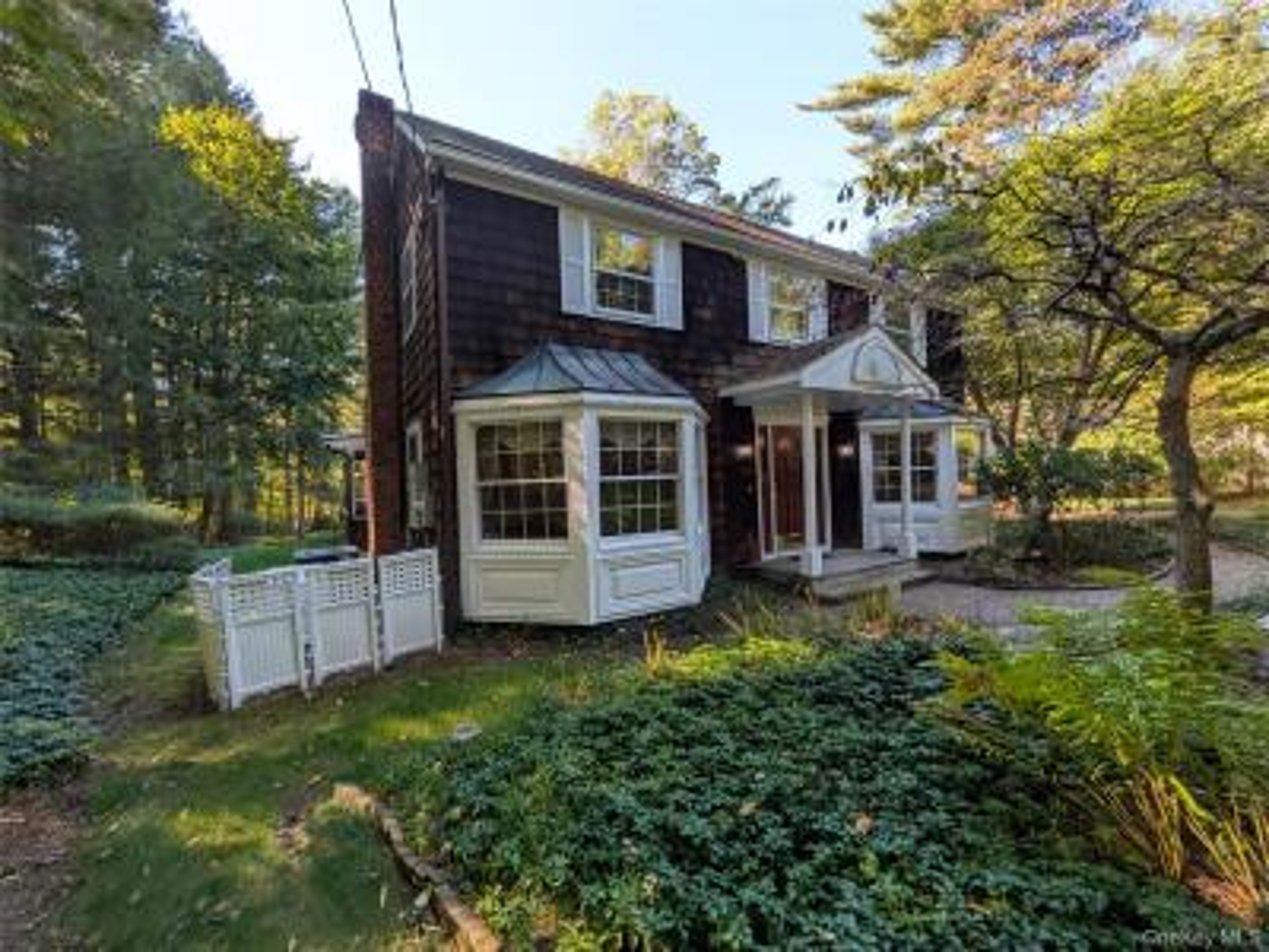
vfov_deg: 85.7
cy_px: 476
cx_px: 634
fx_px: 513
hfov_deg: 102.1
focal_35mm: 14
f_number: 2.2
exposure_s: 1/236
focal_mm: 1.83
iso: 56
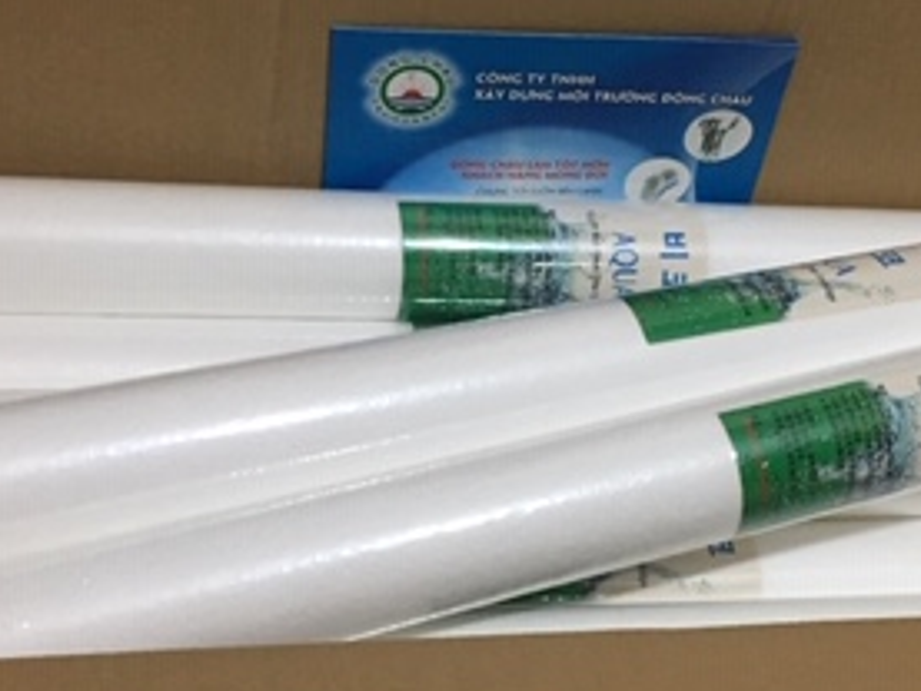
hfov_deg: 28.8
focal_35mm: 67
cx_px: 602
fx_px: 1783
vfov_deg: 21.9
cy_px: 415
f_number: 2.2
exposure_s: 1/17
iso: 80
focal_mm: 4.15
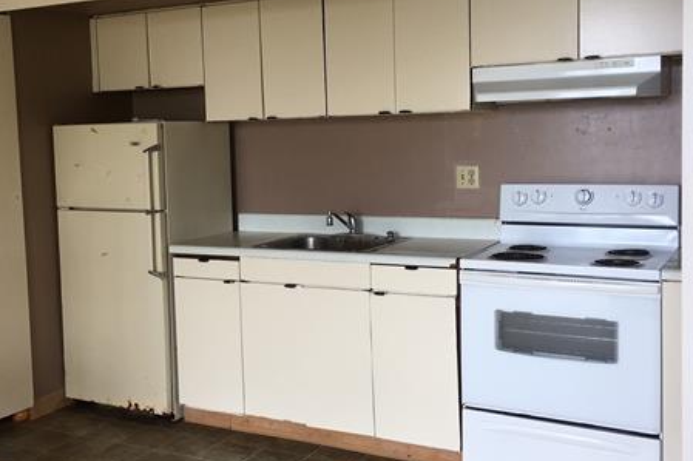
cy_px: 197
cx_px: 309
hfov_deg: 45.4
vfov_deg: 31.1
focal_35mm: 43
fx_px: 827
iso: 25
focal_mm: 4.15
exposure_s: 1/60
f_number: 2.2
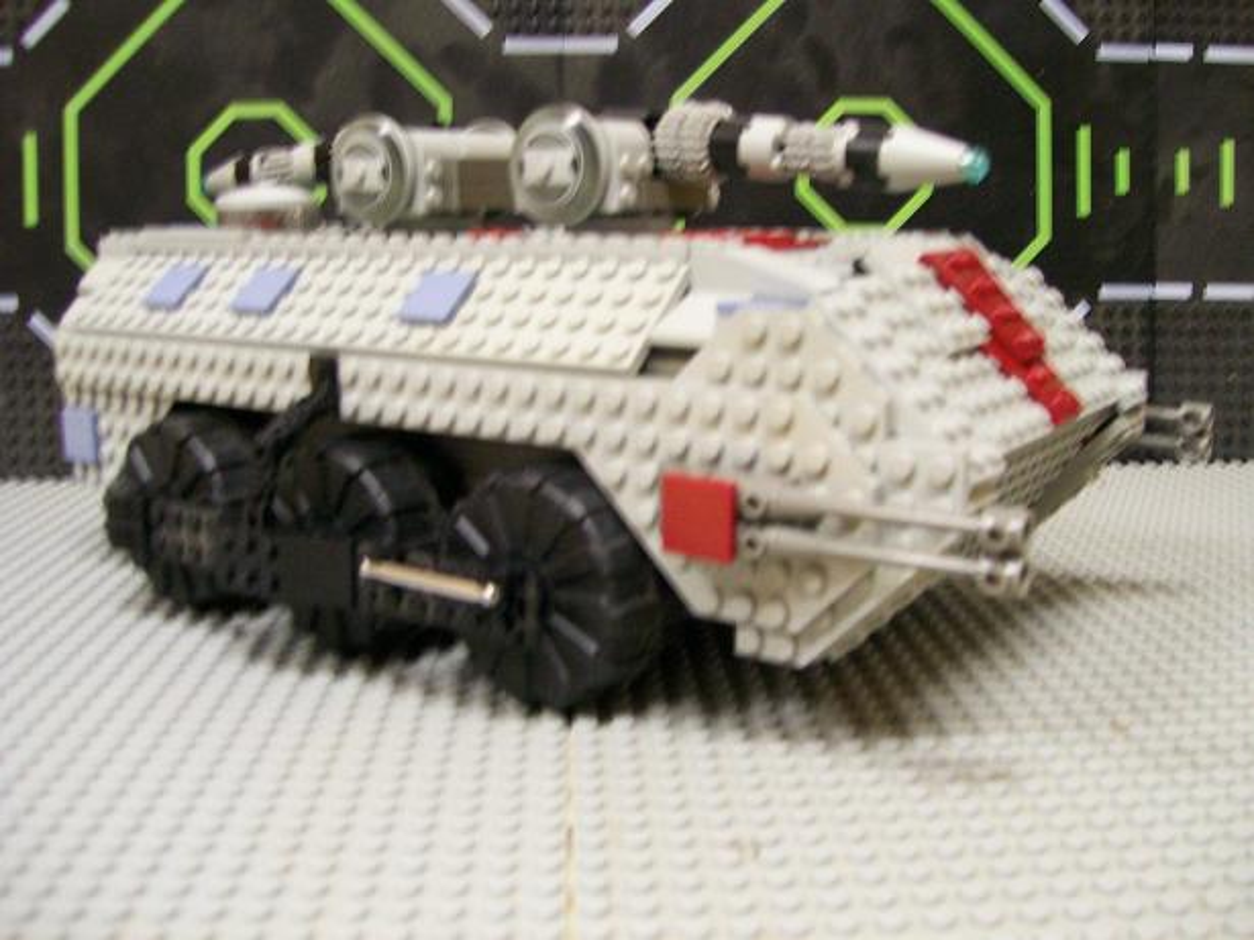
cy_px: 470
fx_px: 1304
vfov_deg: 39.6
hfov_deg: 51.4
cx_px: 627
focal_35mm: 36
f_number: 2.7
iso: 160
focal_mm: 6
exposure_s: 1/9.26
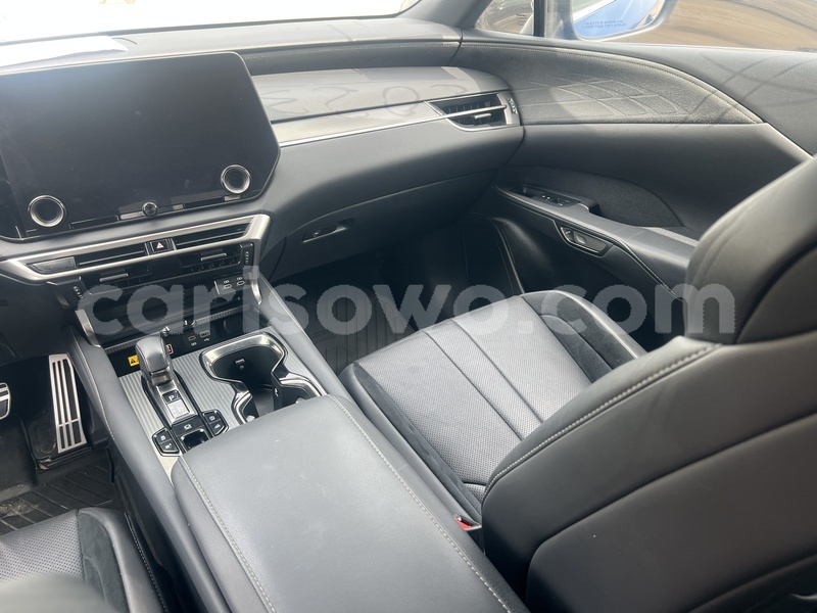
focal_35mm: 26
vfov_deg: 53.1
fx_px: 614
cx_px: 408
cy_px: 306
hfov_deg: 67.3
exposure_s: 1/121
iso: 50
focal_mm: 5.7
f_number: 1.5
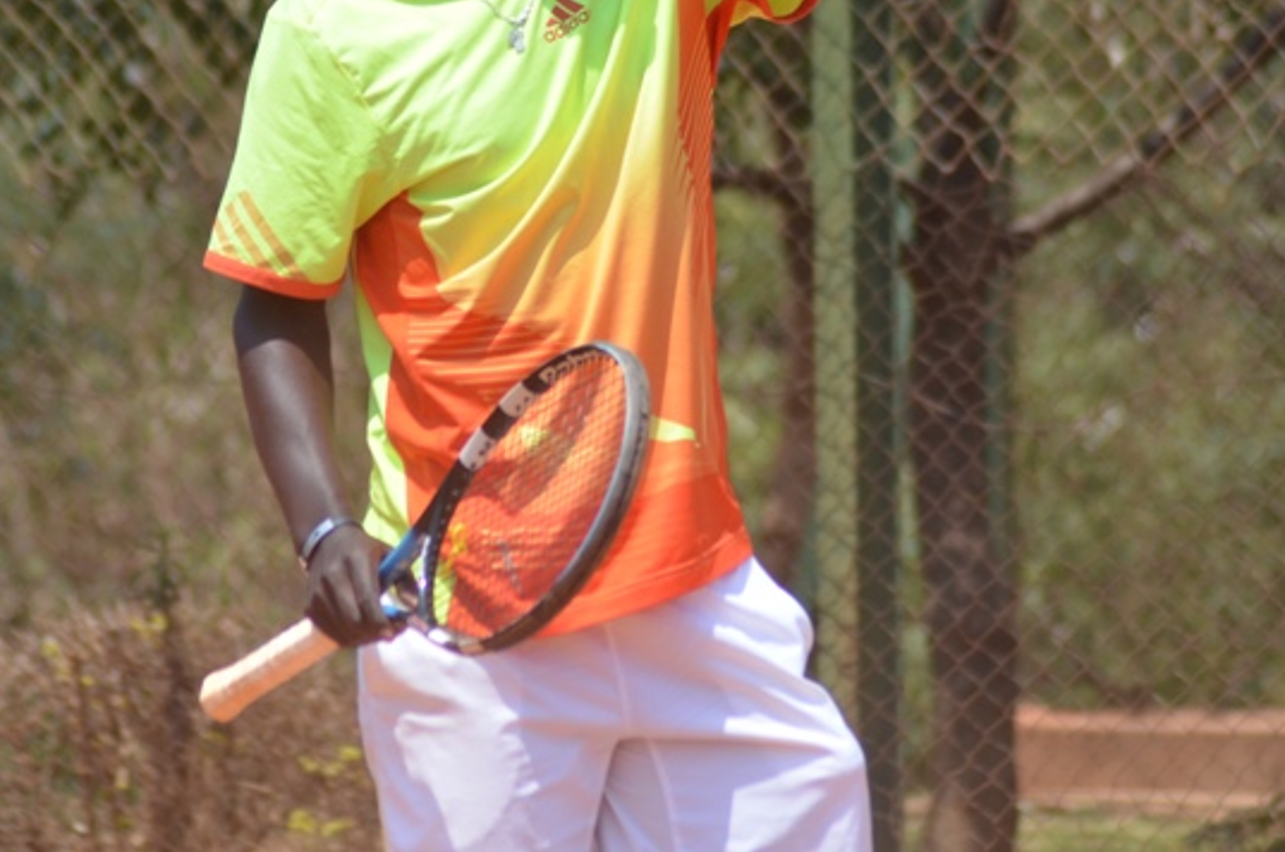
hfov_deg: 5.0
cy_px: 256
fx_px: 14751
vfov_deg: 3.3
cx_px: 534
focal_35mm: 414
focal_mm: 180
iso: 400
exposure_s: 1/2000
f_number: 5.6
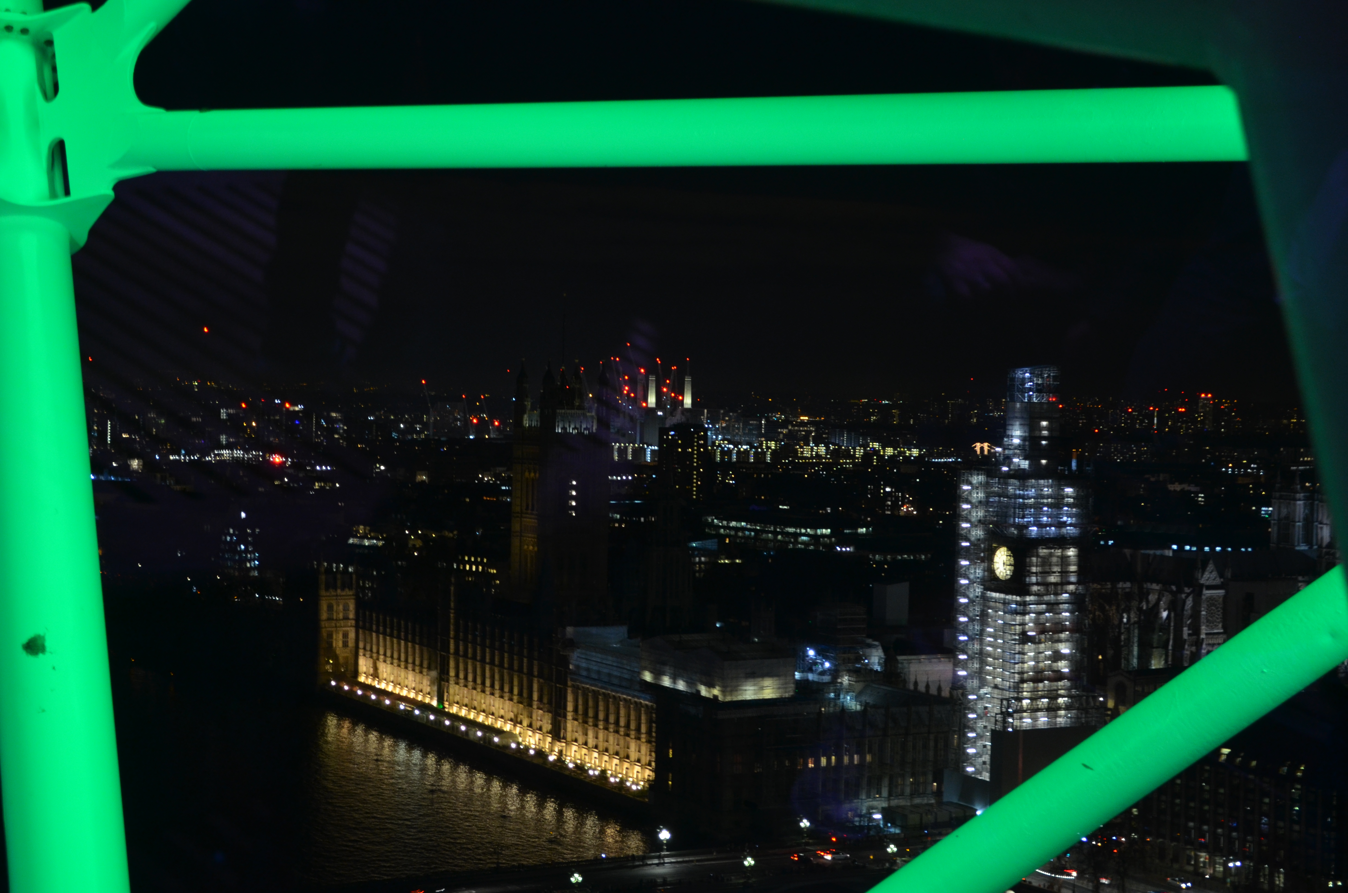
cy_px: 446
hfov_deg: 32.0
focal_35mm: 63
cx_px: 674
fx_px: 2354
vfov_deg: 21.5
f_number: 5.3
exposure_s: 1/5
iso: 800
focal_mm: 42
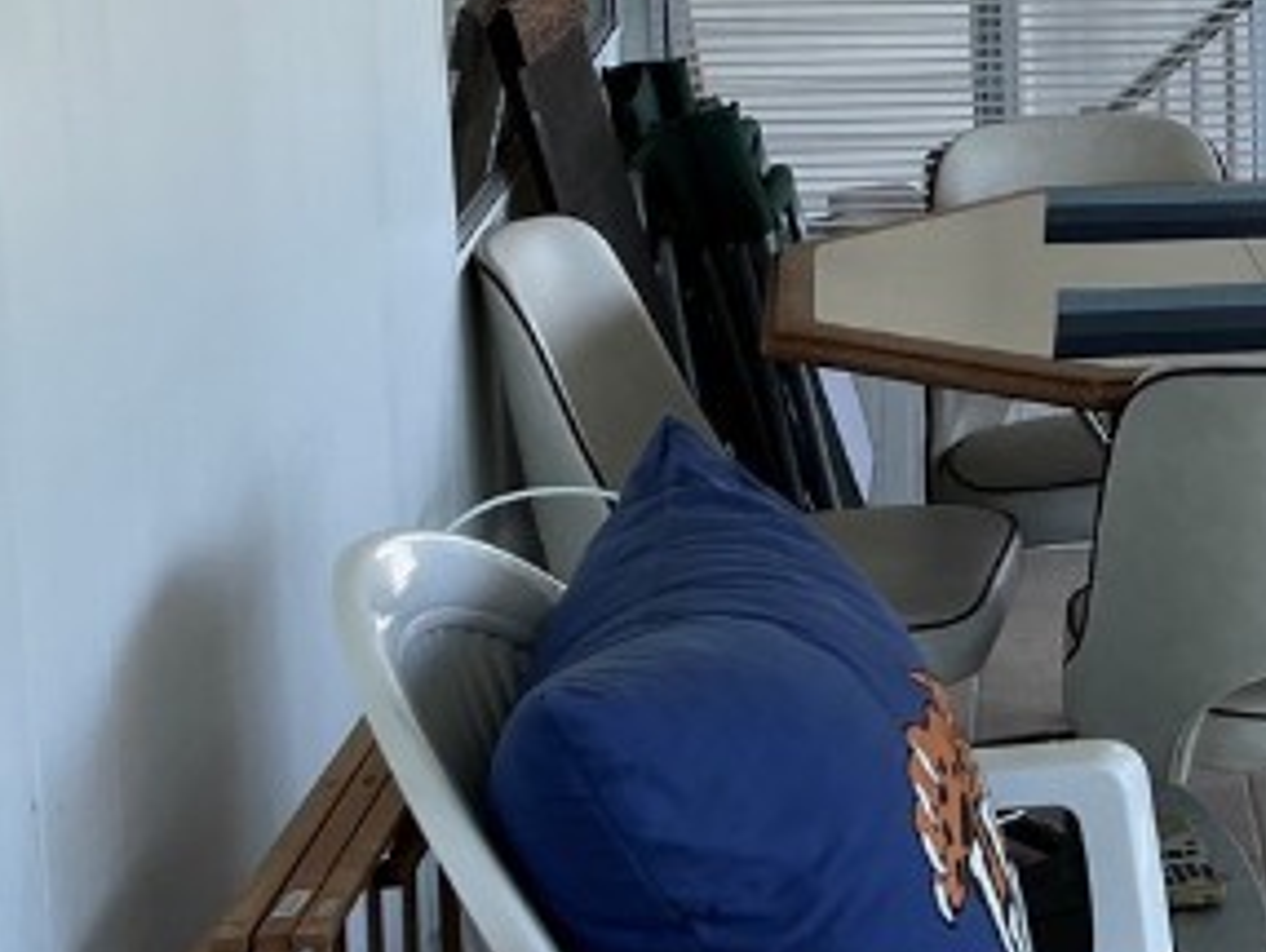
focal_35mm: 93
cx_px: 1722
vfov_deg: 15.8
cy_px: 137
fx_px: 3404
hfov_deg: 19.2
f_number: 1.6
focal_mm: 5.1
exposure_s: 1/345
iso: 50
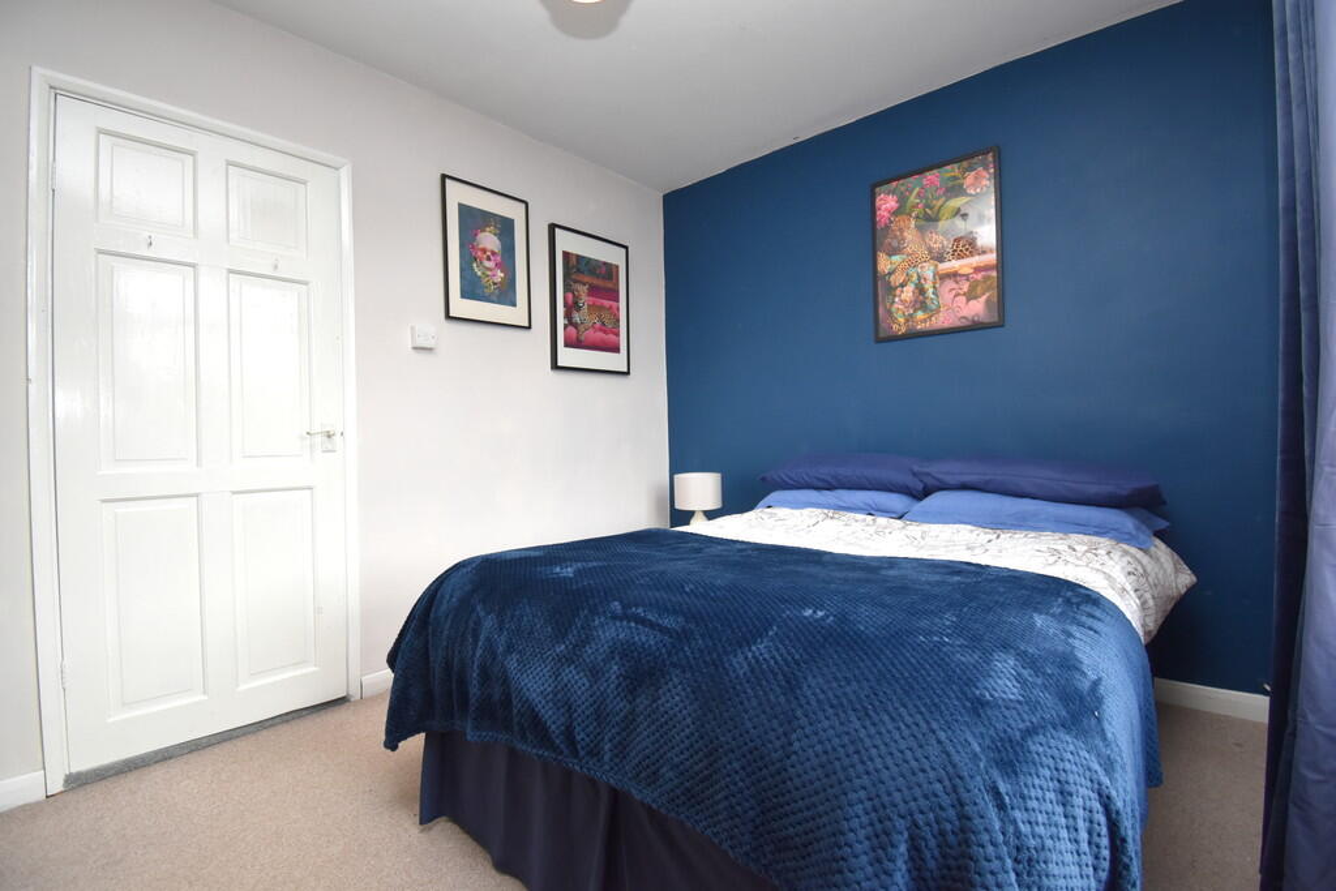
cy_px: 446
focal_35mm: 15
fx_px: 557
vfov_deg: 77.3
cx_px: 668
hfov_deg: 100.4
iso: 800
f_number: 4.5
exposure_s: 1/160
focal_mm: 10
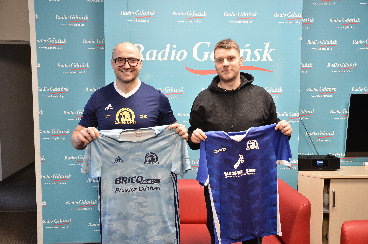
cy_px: 122
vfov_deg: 35.3
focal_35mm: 38
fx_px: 383
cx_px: 184
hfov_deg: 51.4
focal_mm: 25
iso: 900
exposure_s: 1/40
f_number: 4.5
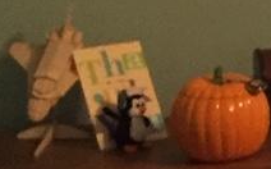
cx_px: 873
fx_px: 1749
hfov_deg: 7.5
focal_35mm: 237
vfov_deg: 5.5
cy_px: -19
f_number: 2.2
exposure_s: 1/30
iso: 160
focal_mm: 4.15
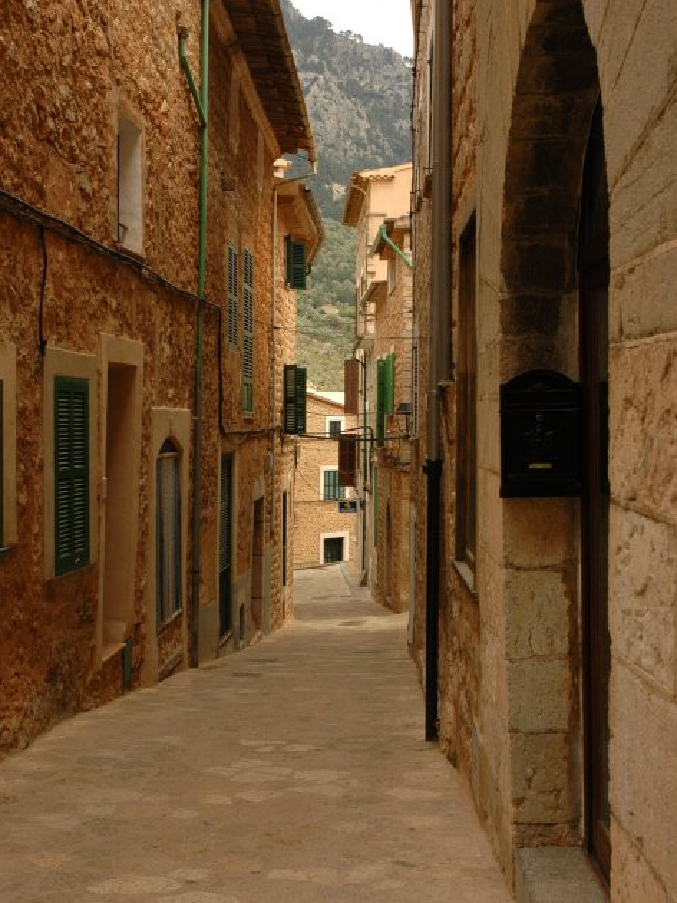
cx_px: 340
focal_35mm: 45
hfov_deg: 32.5
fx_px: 1161
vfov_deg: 42.4
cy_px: 484
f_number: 7.1
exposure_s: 1/200
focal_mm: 27
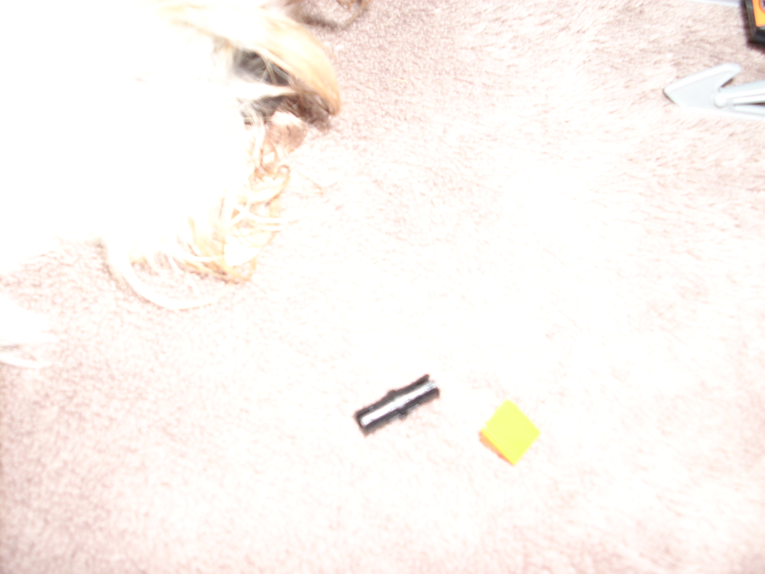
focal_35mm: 37
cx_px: 382
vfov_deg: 38.7
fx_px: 818
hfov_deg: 50.1
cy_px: 287
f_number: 2.8
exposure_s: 1/60
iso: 64
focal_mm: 6.2
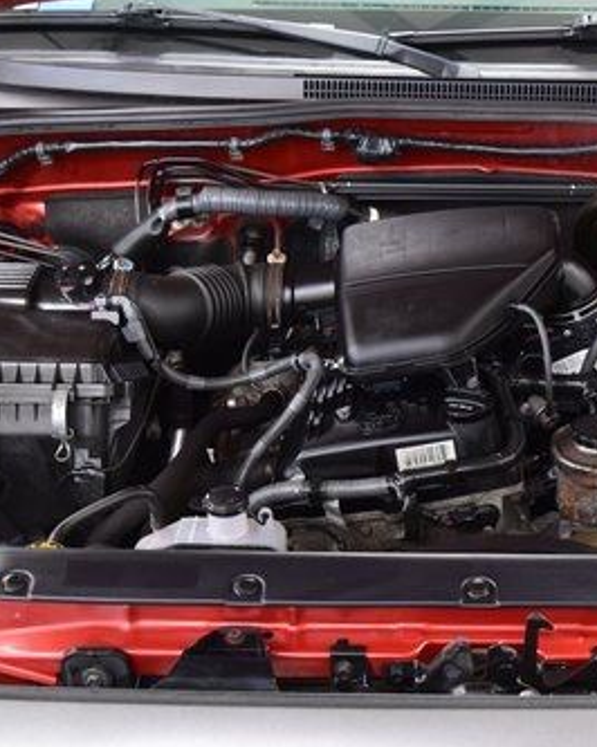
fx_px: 1437
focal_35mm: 65
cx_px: 483
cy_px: 275
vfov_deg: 29.0
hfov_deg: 23.1
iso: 1600
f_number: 5
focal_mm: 24
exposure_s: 1/15
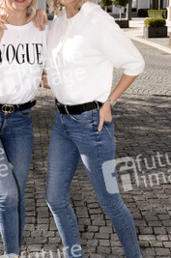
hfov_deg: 23.6
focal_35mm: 57
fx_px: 408
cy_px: 123
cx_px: 64
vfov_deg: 35.1
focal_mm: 38
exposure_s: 1/160
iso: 320
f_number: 11
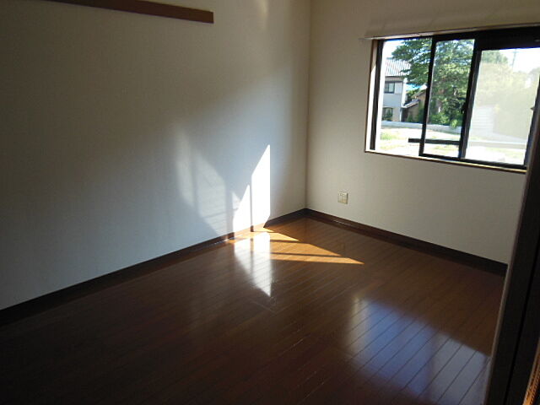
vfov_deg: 54.9
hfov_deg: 69.4
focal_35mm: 25
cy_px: 202
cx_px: 270
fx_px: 390
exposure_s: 1/160
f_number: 3.5
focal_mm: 4.5
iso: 125
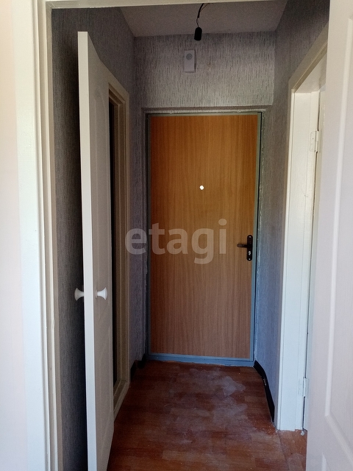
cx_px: 176
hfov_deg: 53.1
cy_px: 236
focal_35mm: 26
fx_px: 354
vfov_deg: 67.3
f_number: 1.8
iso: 192
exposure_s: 1/33.3
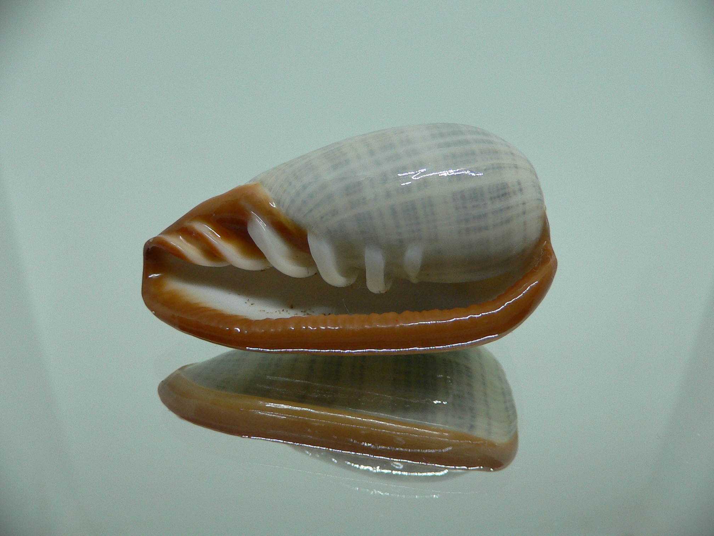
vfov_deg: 40.7
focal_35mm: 35
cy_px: 268
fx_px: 722
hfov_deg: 52.6
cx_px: 357
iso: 150
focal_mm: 4.6
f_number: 2.8
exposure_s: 1/60
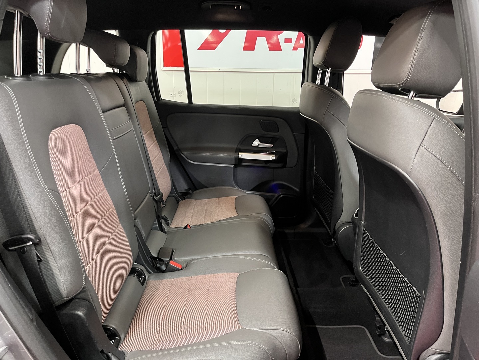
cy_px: 180
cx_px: 240
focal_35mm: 26
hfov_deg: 67.3
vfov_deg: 53.1
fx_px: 360
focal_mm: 5.1
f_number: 1.6
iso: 400
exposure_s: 1/40
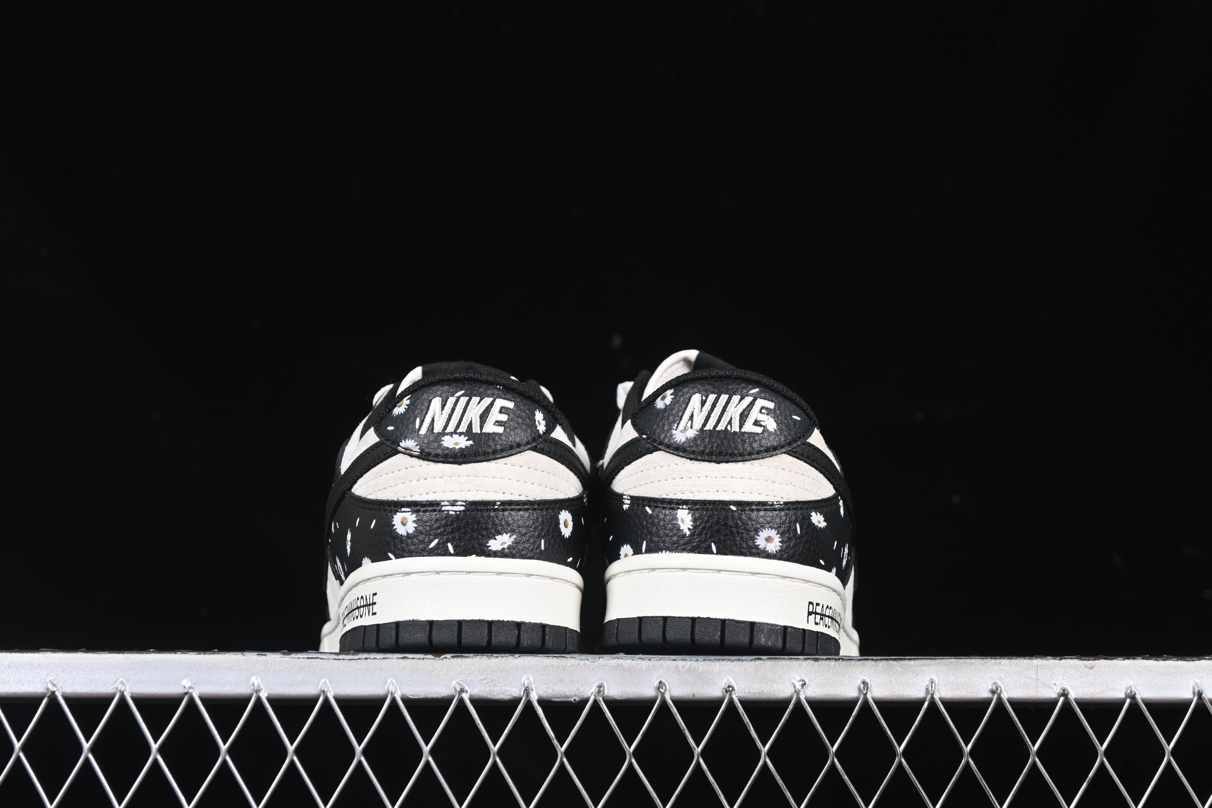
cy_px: 404
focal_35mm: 75
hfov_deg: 27.0
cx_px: 606
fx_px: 2525
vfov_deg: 18.2
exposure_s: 1/60
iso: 160
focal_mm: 50
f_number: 6.3
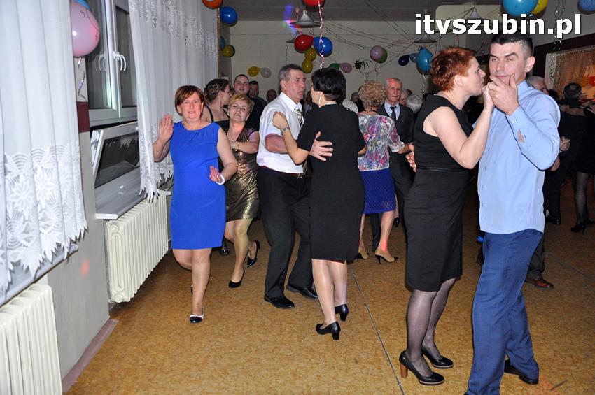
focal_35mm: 32
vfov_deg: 41.6
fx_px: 520
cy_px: 198
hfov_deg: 59.5
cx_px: 298
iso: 1600
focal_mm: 21
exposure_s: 1/60
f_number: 5
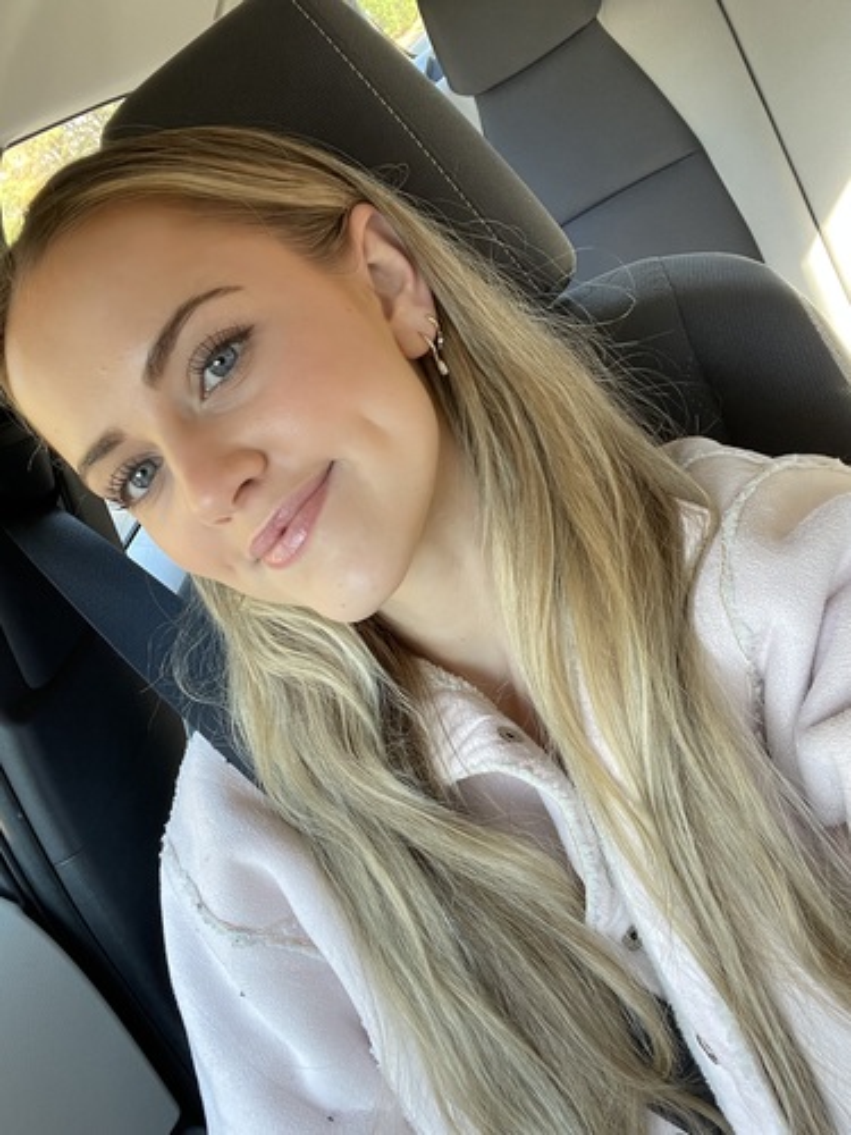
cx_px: 426
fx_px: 983
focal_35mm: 30
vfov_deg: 60.0
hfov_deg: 46.8
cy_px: 568
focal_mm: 2.71
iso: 100
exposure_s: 1/72
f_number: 2.2
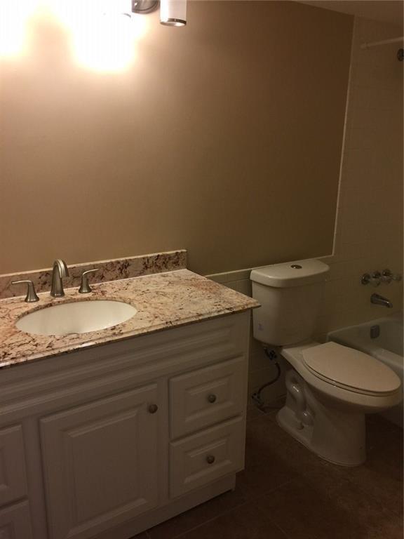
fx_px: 451
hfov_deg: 48.2
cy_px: 270
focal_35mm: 29
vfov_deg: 61.7
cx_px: 202
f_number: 2.2
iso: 50
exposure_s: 1/30
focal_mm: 4.15
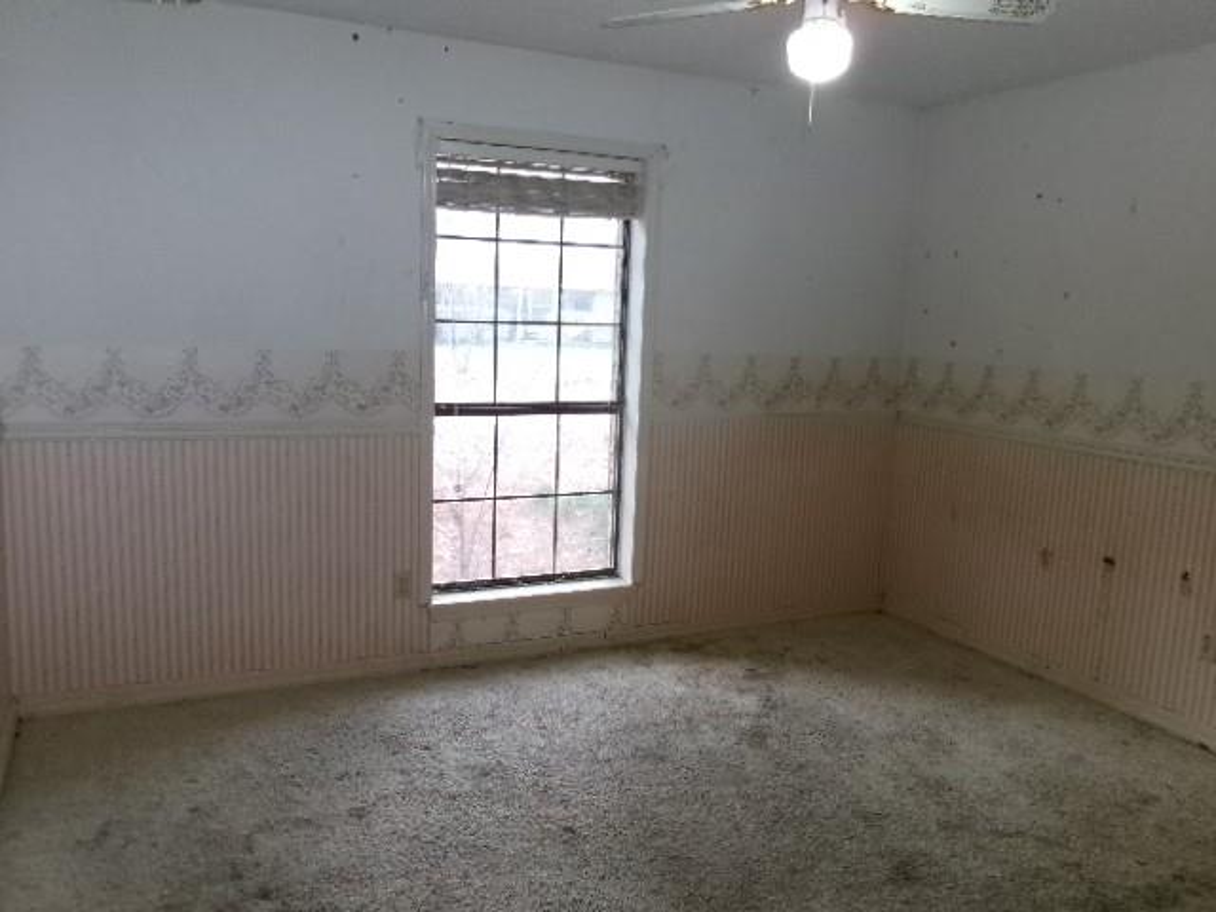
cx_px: 608
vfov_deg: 49.7
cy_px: 456
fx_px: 984
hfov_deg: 63.4
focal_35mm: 28
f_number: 3.9
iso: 400
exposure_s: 1/34
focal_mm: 5.1
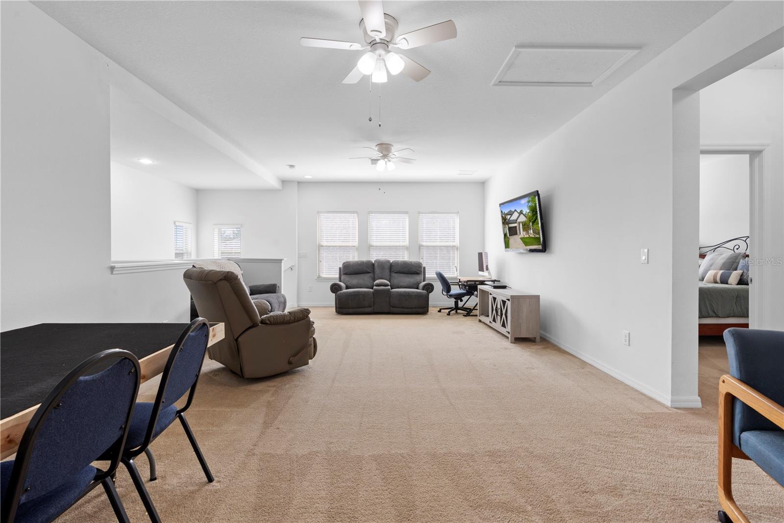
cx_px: 392
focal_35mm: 16
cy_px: 262
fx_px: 348
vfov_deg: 73.7
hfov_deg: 96.7
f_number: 9
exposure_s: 1/2
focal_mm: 16
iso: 200
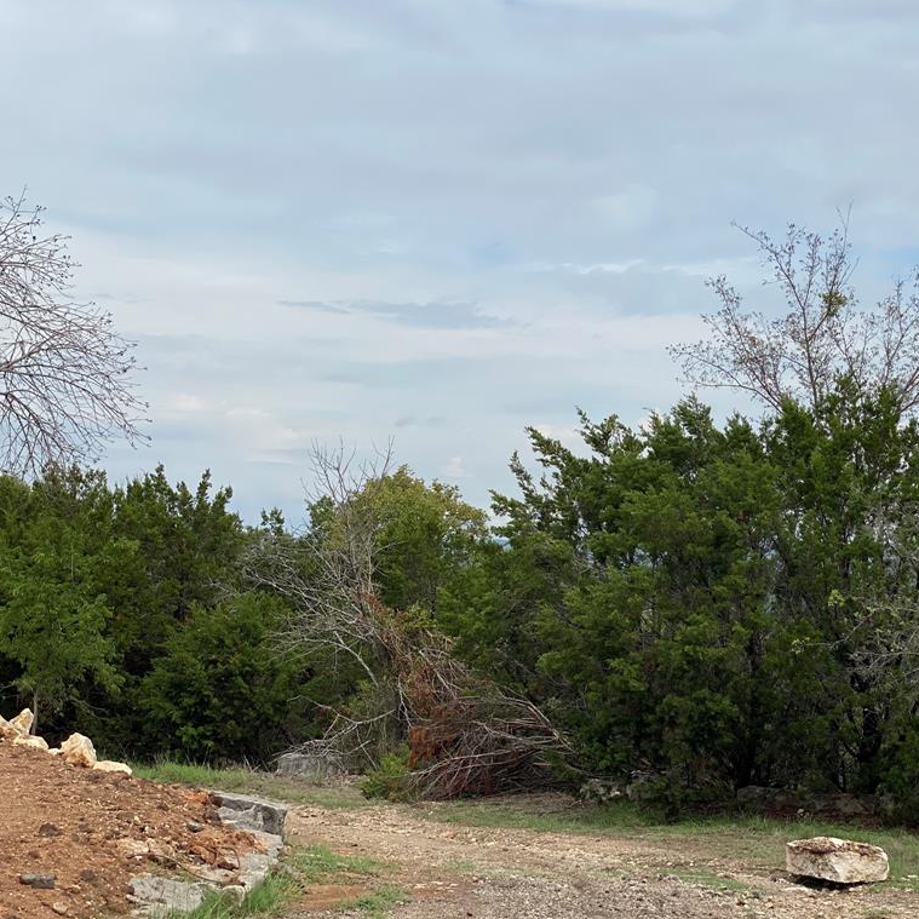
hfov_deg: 27.6
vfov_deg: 27.7
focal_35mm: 62
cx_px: 602
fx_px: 1862
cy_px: 458
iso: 20
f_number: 2
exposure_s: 1/2179
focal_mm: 6
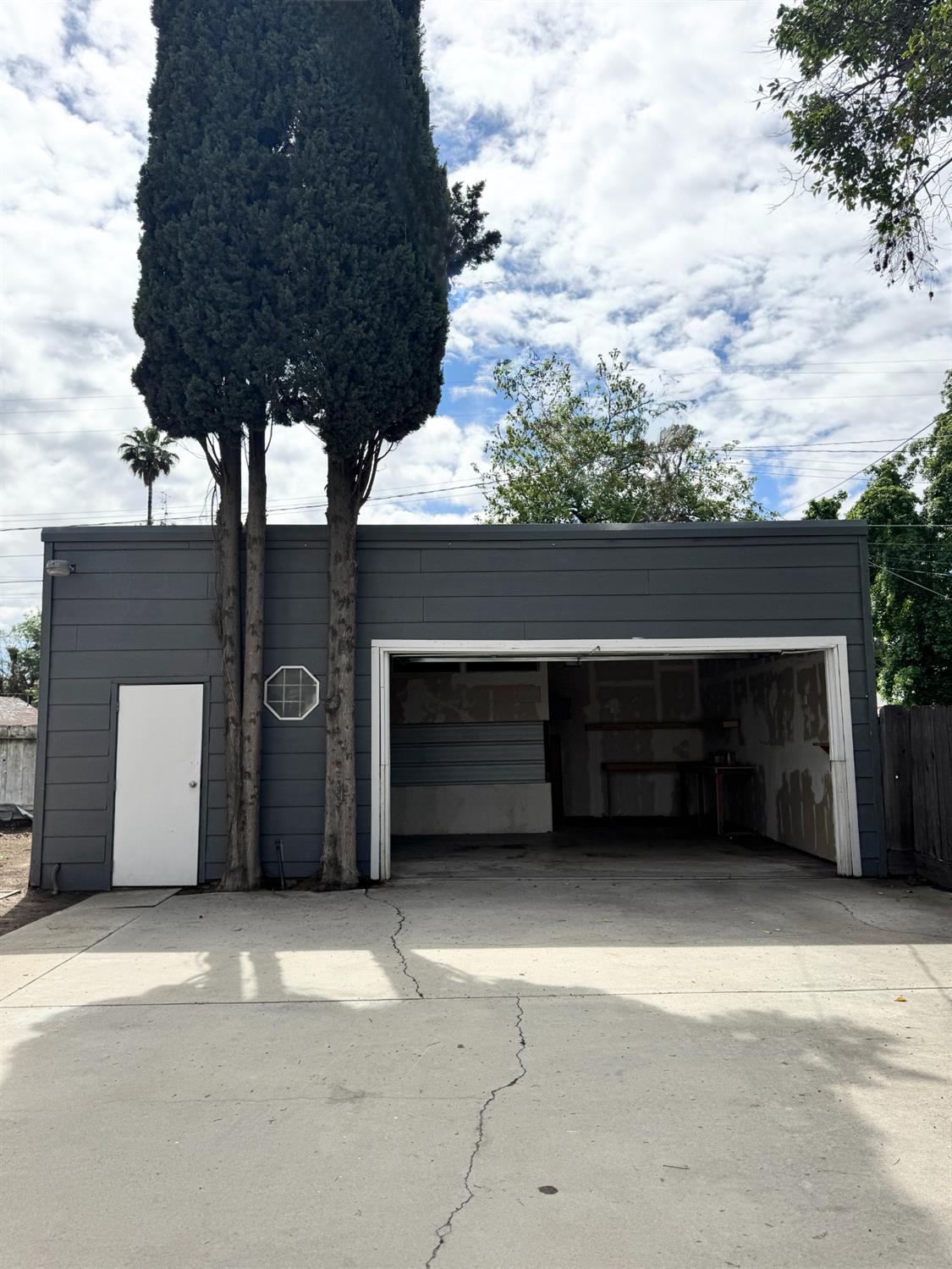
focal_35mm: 24
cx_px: 476
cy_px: 634
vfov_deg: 71.6
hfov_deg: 56.8
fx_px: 880
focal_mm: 6.76
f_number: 1.78
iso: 80
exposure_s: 1/9009
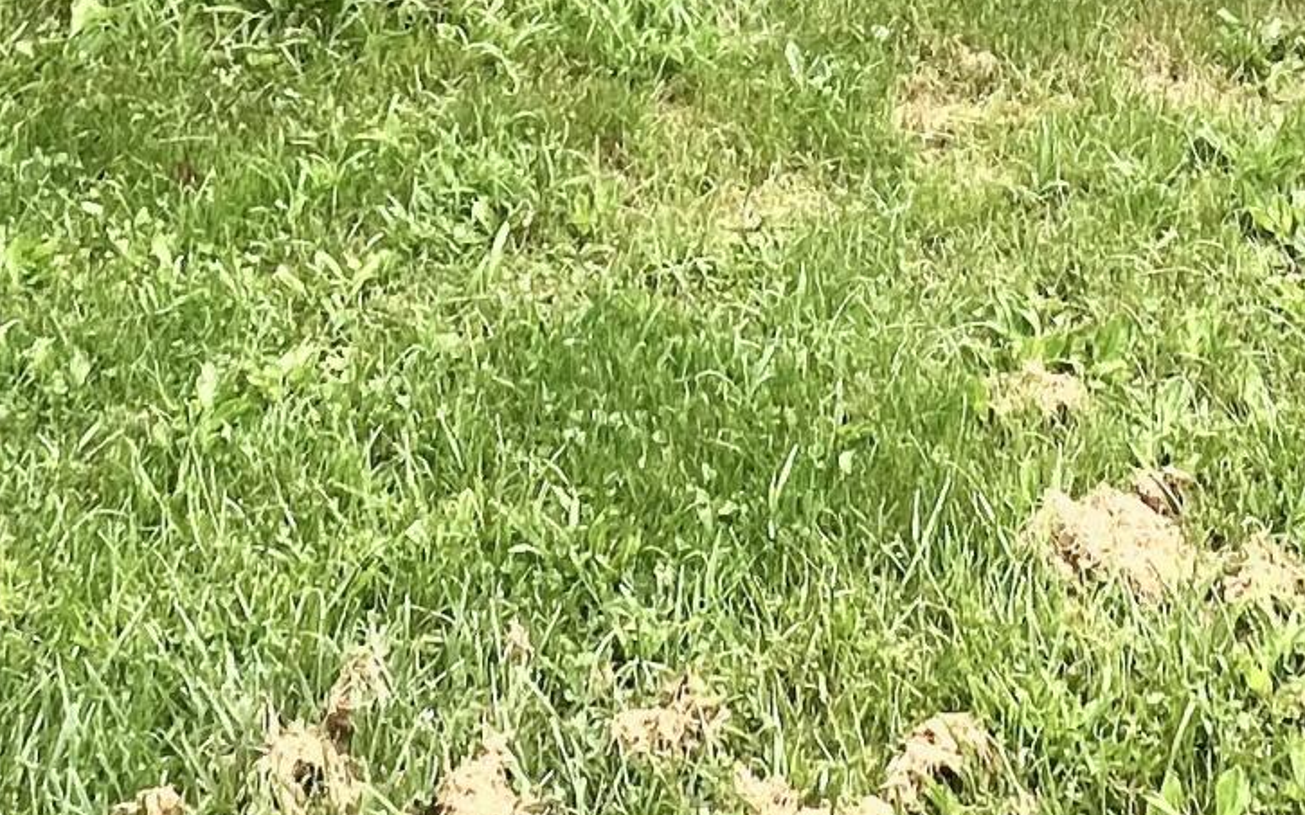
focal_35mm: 57
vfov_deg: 14.8
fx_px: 2027
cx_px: 985
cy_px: -1106
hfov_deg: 34.9
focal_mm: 1.57
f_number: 1.8
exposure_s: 1/241
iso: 32
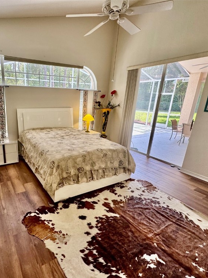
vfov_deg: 84.7
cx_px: 60
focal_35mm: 19
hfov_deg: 65.7
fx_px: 152
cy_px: 141
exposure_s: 1/120
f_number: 2.2
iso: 160
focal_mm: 2.22
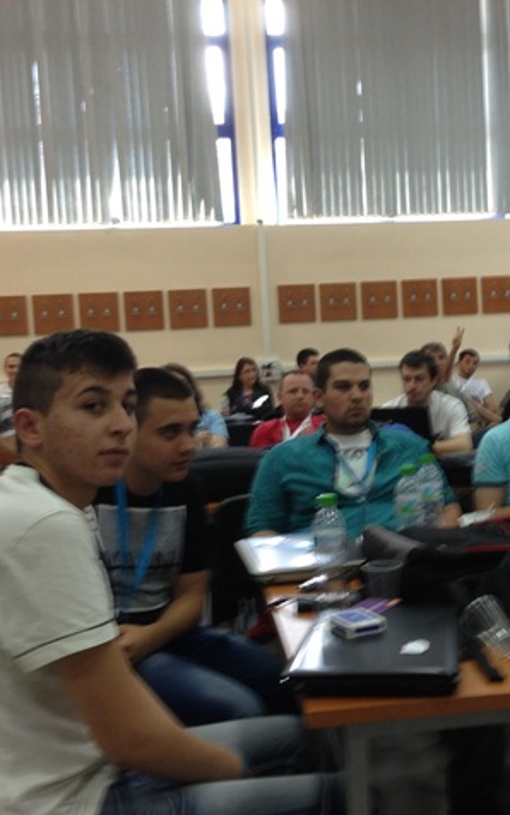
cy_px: 406
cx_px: 346
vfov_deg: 42.6
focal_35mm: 47
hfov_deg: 27.3
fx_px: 1044
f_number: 2.4
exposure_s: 1/20
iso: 64
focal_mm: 4.12
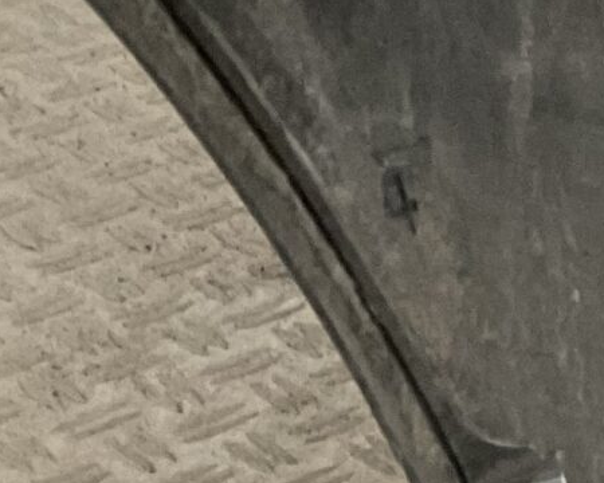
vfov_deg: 9.6
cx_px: 1564
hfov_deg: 10.1
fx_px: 2878
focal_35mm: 161
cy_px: 317
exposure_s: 1/50
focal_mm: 3
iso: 125
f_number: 1.8
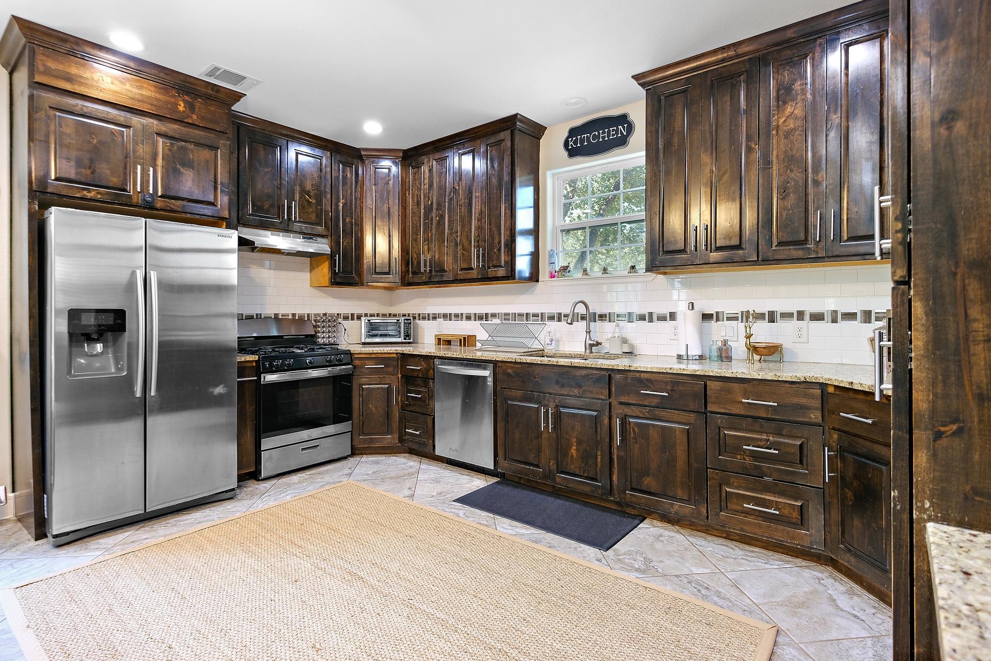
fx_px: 468
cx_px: 496
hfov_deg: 93.3
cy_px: 330
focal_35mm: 17
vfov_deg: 70.4
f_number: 4
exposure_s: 1/3
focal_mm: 11
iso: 640
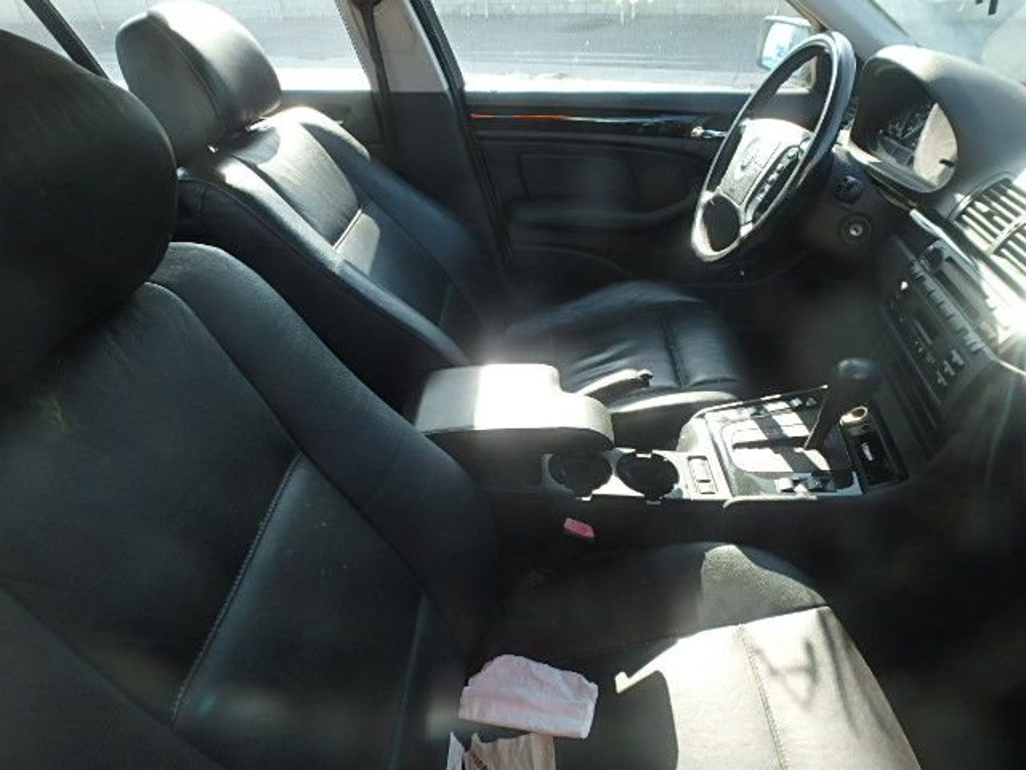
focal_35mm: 21
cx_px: 513
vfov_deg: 63.4
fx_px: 622
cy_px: 385
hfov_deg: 79.0
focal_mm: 3.7
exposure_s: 1/80
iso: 125
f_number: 3.5
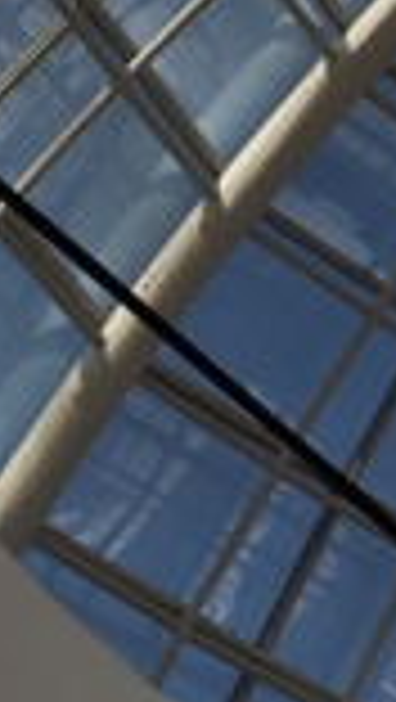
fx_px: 3018
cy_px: 387
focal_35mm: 162
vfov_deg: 13.3
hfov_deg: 6.7
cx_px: 1224
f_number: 2.2
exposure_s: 1/450
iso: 25
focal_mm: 4.15
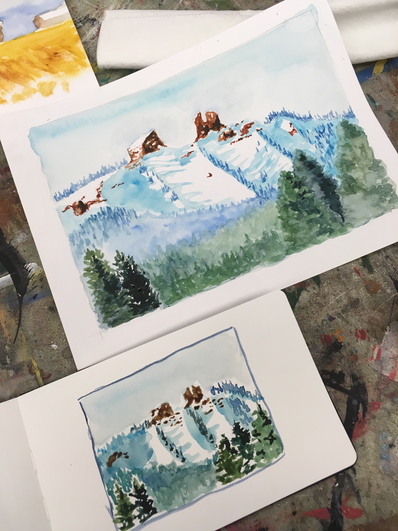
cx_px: 199
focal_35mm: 29
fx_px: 445
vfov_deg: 61.7
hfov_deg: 48.2
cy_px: 266
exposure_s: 1/40
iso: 25
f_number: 2.2
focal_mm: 4.15
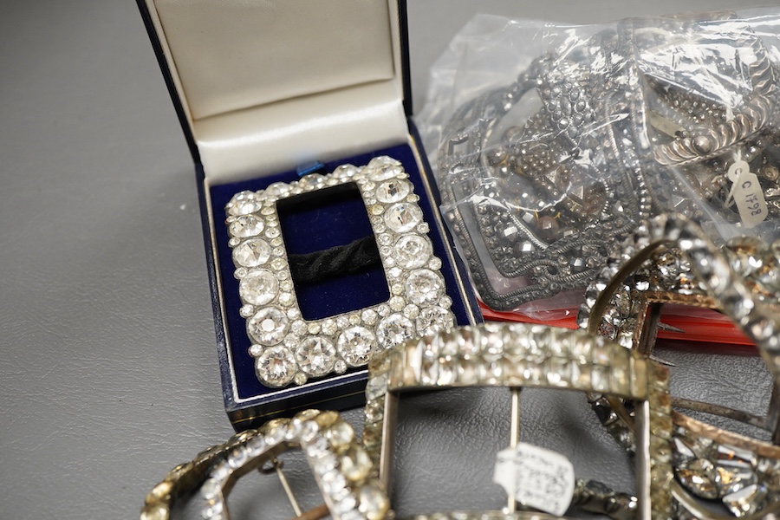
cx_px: 390
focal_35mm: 45
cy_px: 260
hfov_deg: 43.6
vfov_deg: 29.9
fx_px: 975
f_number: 8
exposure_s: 1/125
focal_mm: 30
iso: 1250
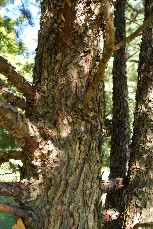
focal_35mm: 42
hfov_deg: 32.0
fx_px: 267
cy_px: 114
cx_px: 76
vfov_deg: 46.4
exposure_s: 1/100
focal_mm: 28
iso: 400
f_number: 5
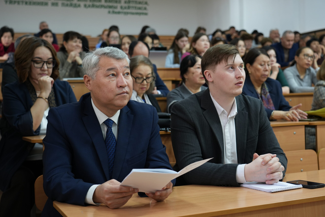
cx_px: 162
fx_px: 442
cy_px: 108
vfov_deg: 27.5
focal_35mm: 49
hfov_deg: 40.3
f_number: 4
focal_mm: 49
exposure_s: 1/50
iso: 1250
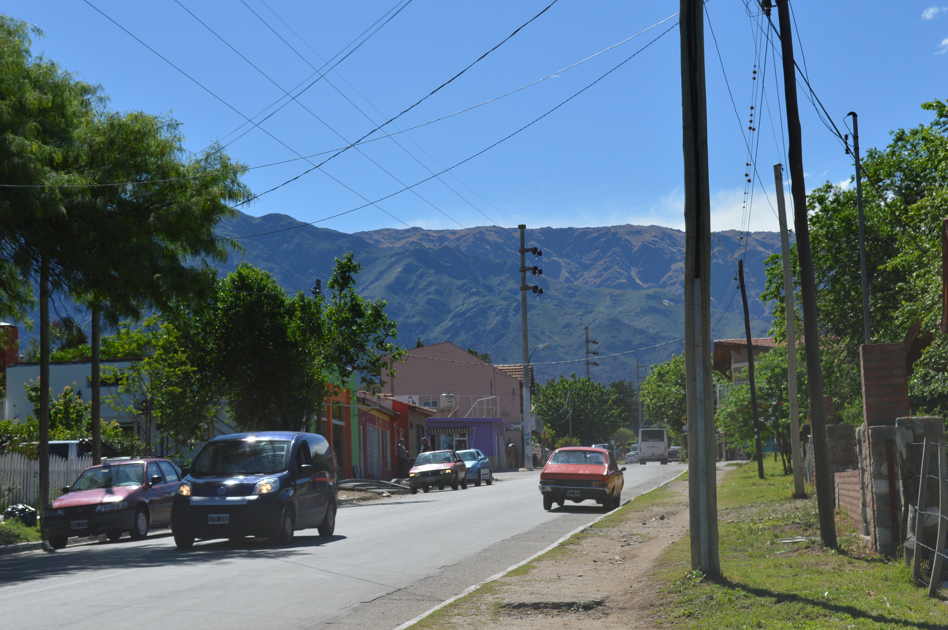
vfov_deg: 20.6
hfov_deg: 30.5
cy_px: 315
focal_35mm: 66
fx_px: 1736
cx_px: 474
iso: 100
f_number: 9
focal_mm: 44
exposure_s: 1/320
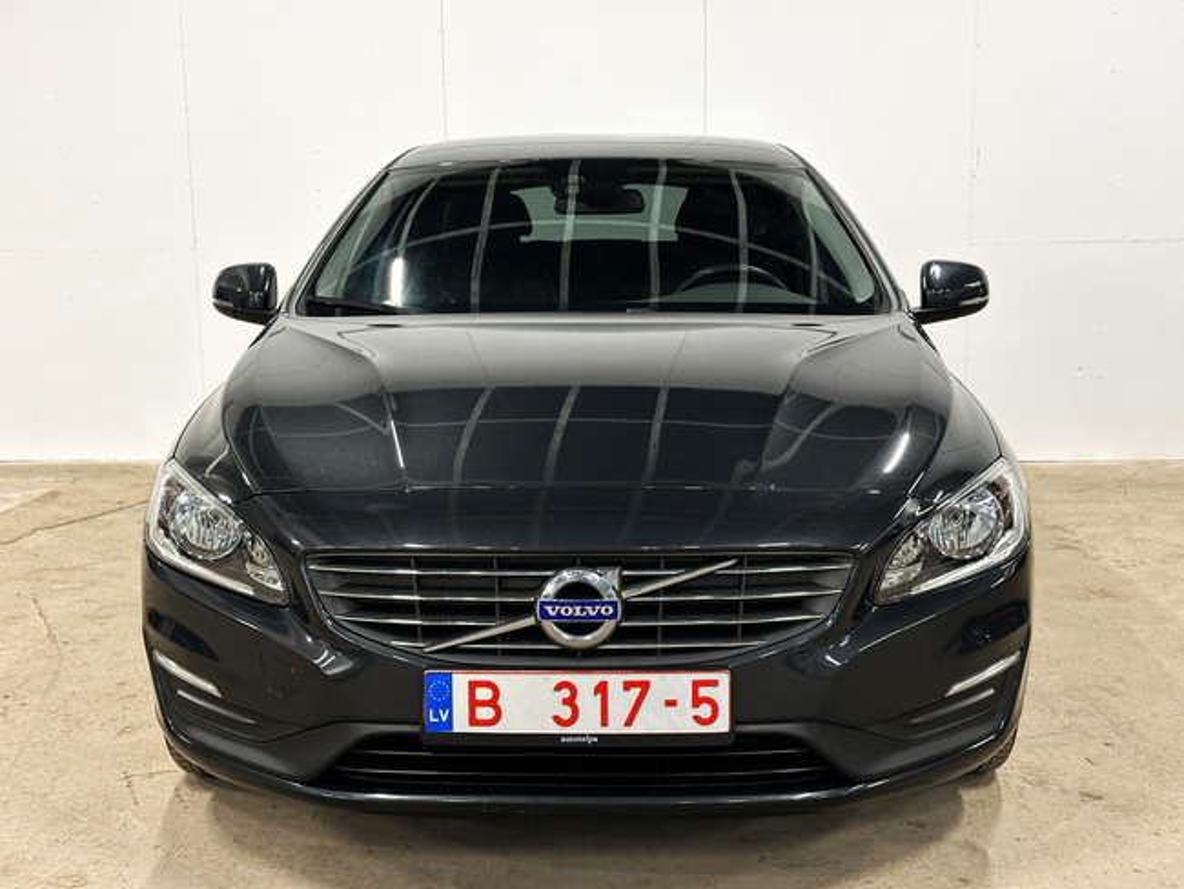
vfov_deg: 30.3
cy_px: 444
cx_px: 592
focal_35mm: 48
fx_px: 1642
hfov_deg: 39.6
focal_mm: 6.86
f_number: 1.8
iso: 200
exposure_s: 1/50
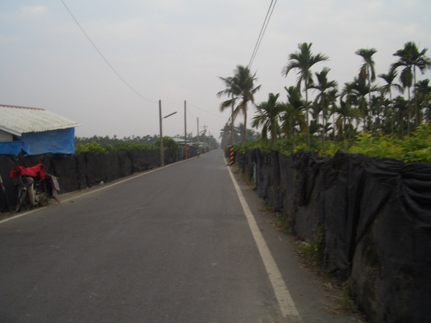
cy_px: 162
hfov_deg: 52.6
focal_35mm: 35
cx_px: 216
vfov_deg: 40.7
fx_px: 436
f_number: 4.3
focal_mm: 5.8
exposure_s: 1/160
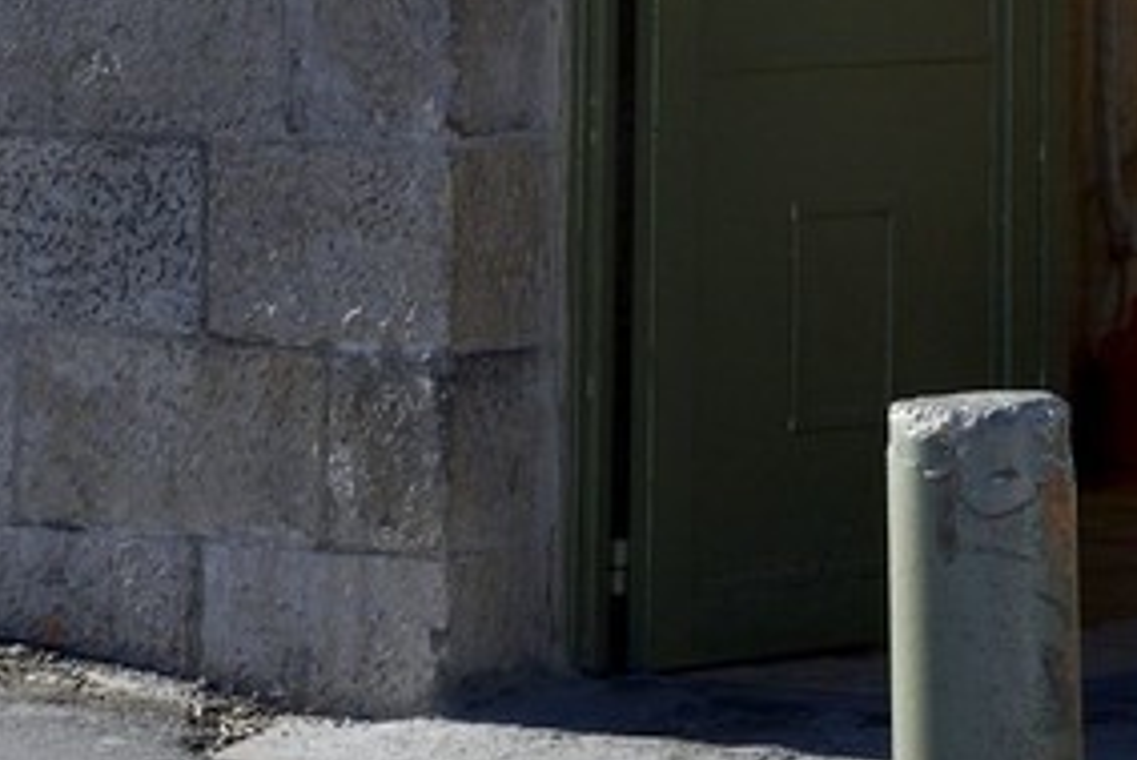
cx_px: 1157
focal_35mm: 226
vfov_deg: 5.7
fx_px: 7141
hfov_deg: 9.0
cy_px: -1444
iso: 200
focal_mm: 40
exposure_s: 1/200
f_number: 13
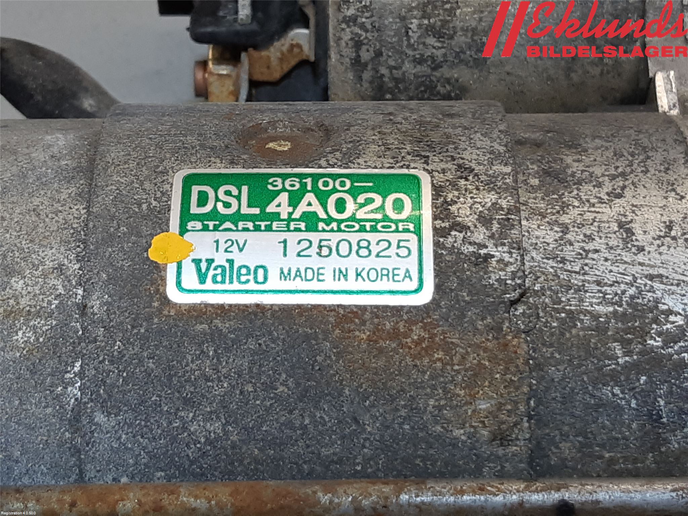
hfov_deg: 67.3
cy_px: 258
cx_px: 344
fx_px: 517
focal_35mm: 26
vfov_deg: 53.1
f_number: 1.7
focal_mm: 3.93
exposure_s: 1/100
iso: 64
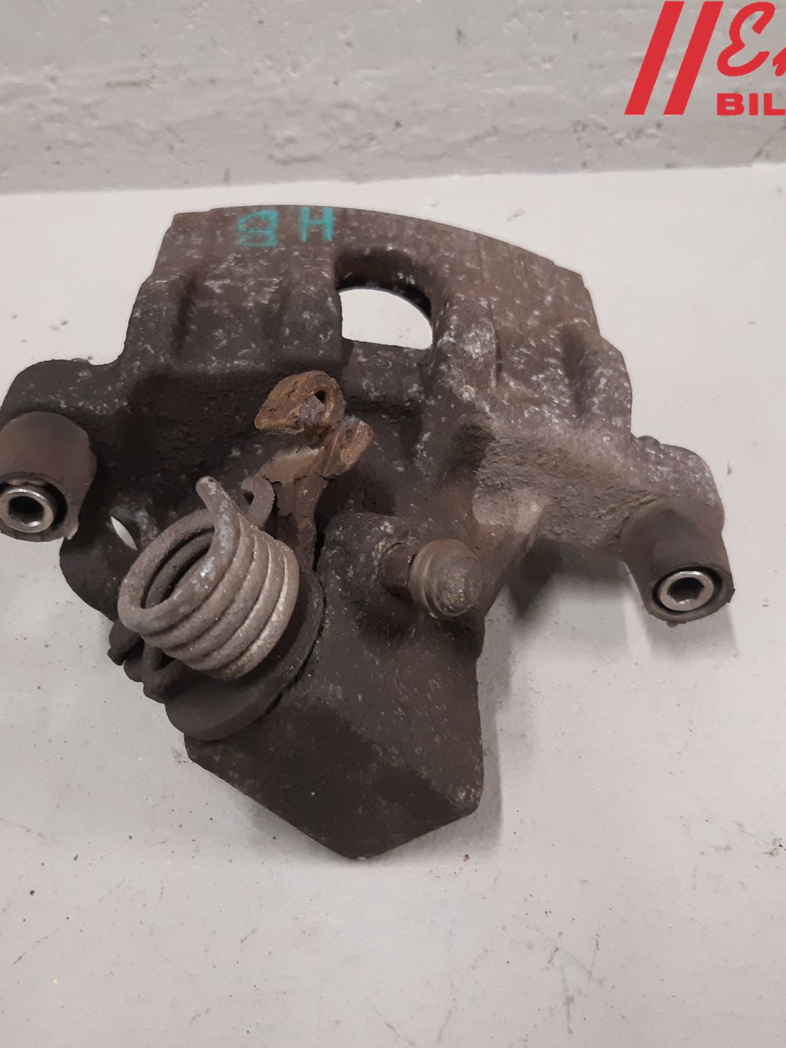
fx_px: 1059
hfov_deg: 40.6
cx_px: 342
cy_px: 528
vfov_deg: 52.6
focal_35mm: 35
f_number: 1.7
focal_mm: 3.93
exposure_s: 1/50
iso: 200
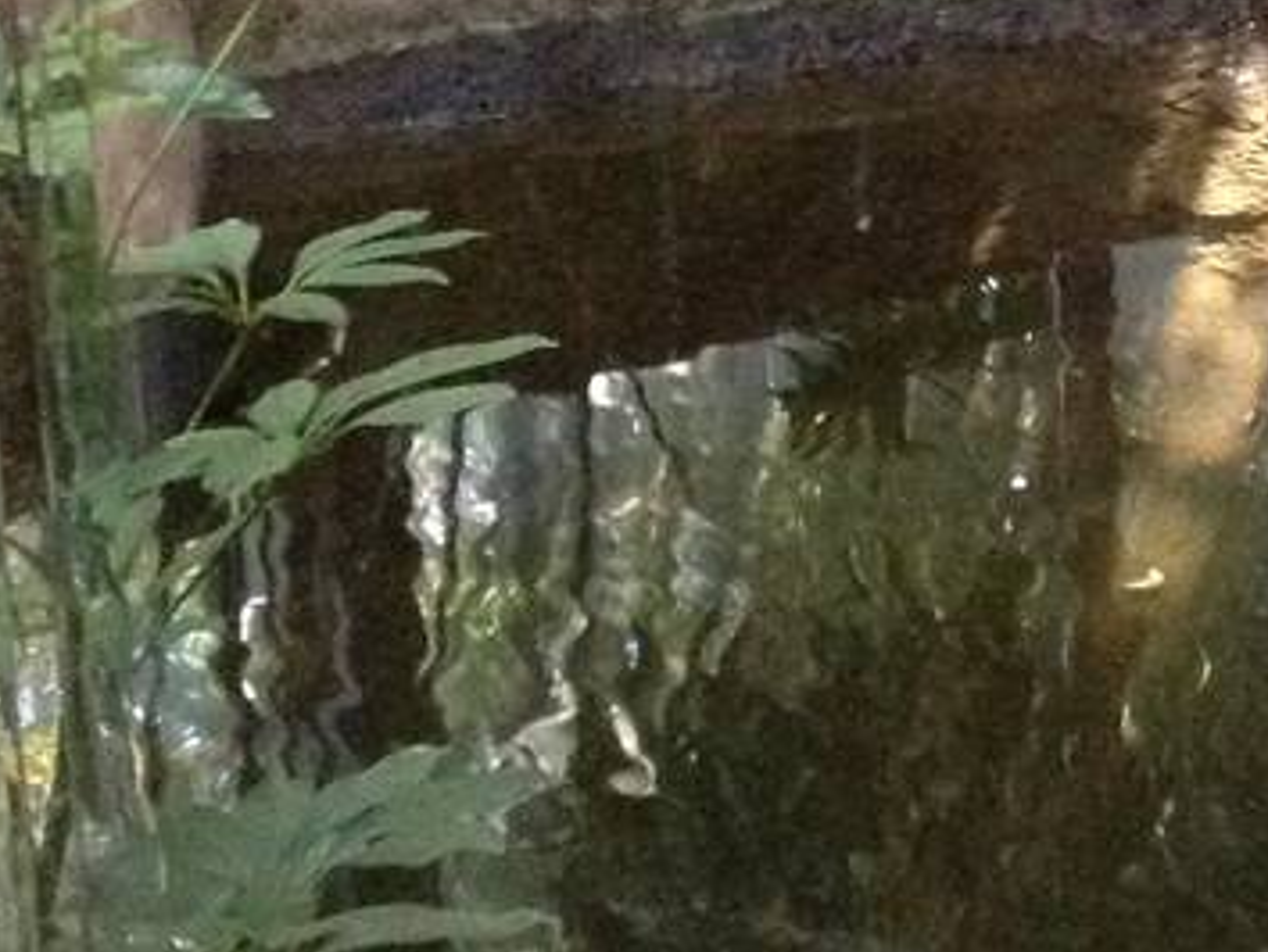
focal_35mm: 158
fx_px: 5792
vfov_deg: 9.3
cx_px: 1680
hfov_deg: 12.1
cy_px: -218
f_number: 2.4
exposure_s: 1/17
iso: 400
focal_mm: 4.28
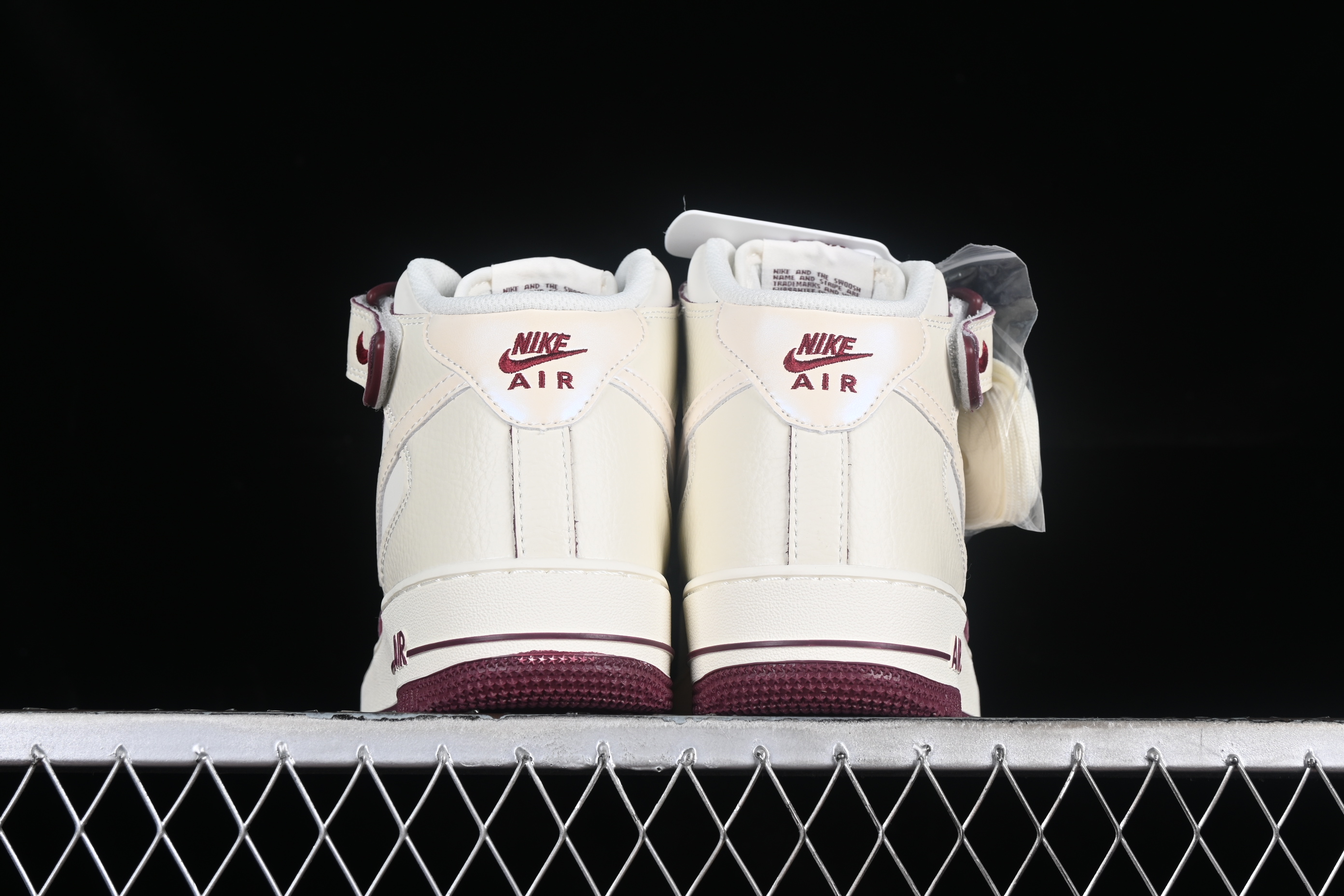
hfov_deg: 27.0
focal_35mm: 75
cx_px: 672
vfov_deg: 18.2
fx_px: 2800
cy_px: 448
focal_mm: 50
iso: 160
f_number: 8
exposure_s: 1/80
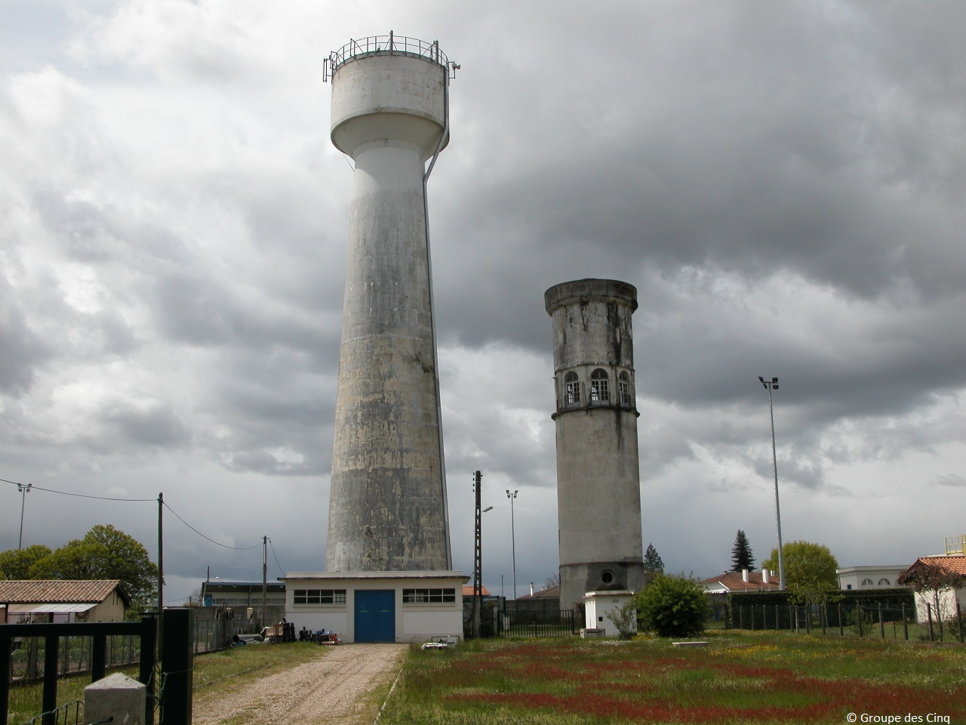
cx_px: 483
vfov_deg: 36.8
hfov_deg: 47.9
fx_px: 1088
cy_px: 362
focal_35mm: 39
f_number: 7.2
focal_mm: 10
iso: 100
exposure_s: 1/506
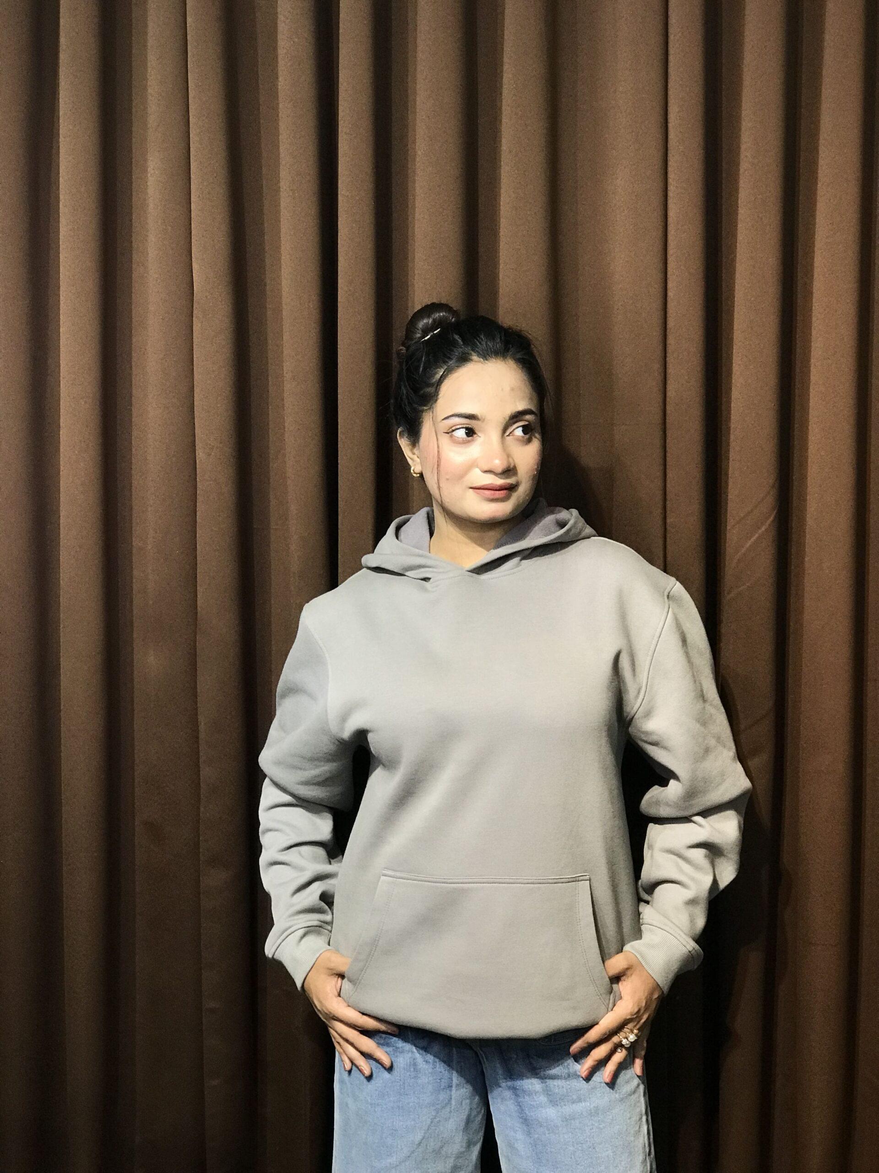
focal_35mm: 57
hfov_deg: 25.7
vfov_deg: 33.8
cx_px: 440
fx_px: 1930
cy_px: 586
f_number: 2.8
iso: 64
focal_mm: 6.6
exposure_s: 1/50
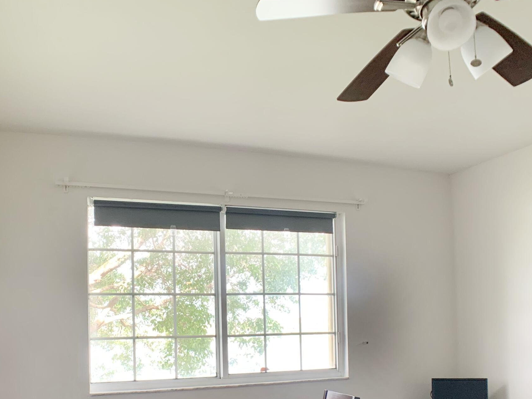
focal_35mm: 46
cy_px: 330
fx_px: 707
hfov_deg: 41.0
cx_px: 211
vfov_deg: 30.6
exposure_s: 1/74
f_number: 1.8
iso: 100
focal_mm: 4.25
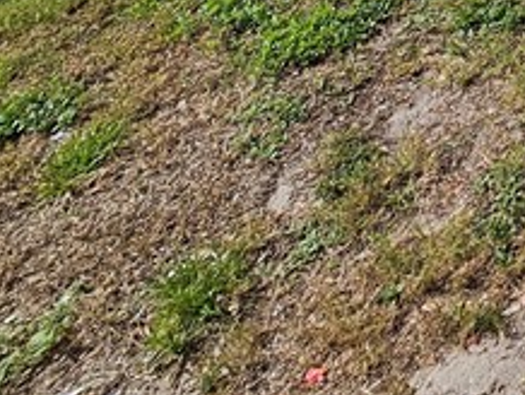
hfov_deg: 21.2
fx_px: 926
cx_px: 944
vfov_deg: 16.4
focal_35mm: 61
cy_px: -455
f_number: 2.2
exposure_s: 1/2882
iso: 50
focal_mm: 2.2
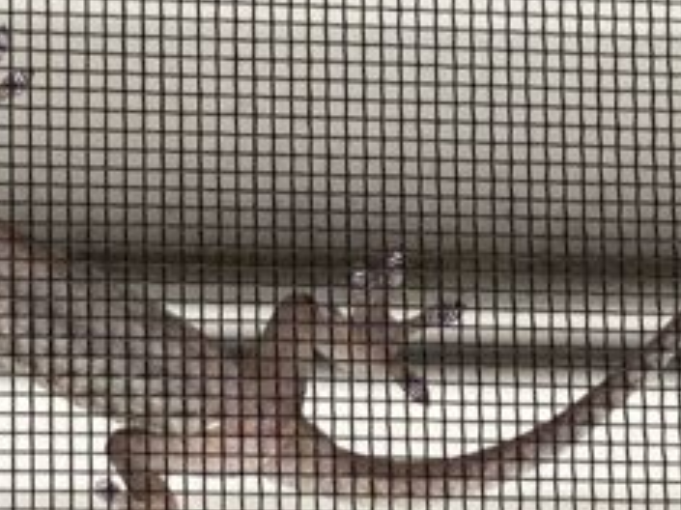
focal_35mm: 122
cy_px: 377
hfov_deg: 16.1
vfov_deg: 12.1
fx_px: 2399
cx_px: 162
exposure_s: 1/71
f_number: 1.8
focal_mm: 3.99
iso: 80
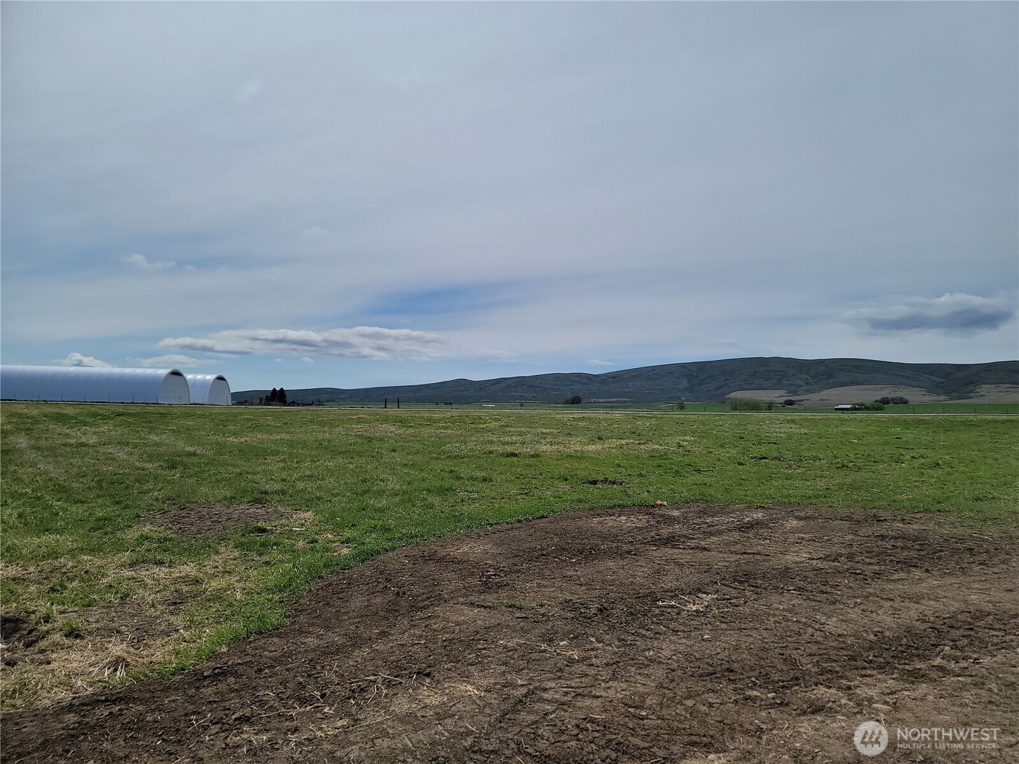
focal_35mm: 25
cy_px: 382
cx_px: 510
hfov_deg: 69.4
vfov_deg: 54.9
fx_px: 736
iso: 20
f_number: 1.8
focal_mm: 7
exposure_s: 1/2621
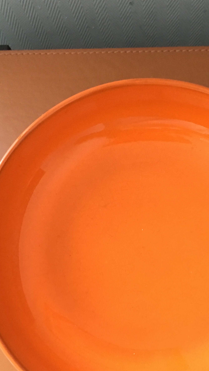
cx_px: 154
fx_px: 424
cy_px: 235
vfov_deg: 46.9
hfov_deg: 27.4
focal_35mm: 43
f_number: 2.2
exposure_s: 1/17
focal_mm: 4.15
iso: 250
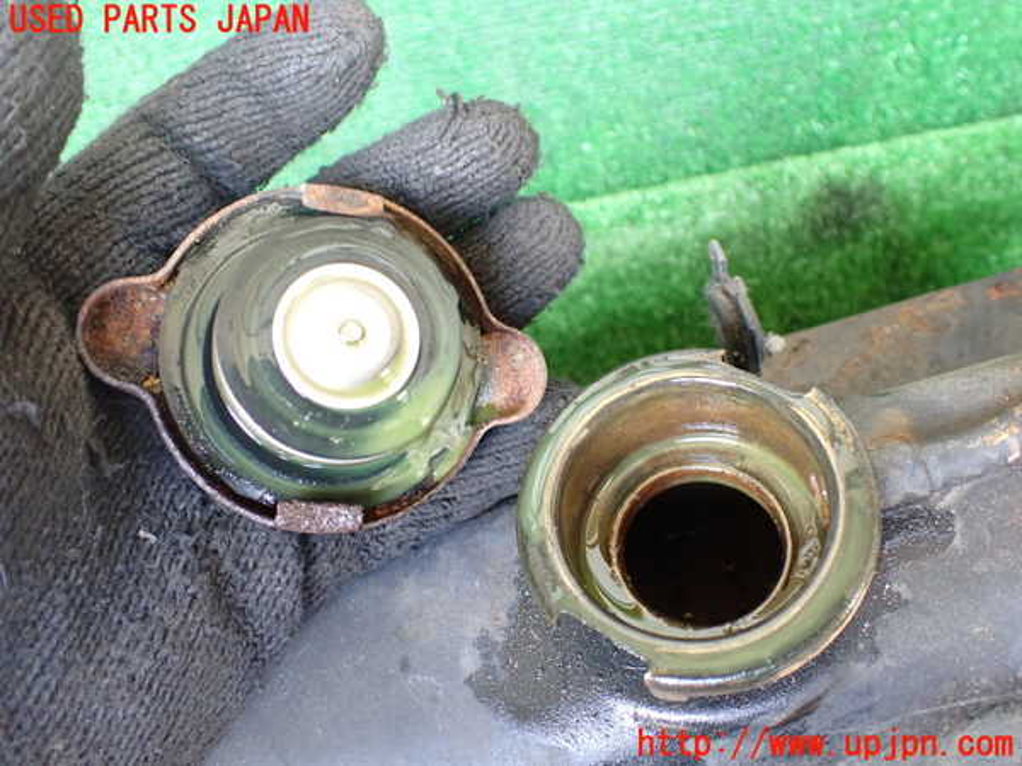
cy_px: 383
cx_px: 511
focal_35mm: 30
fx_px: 886
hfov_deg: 60.0
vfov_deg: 46.8
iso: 800
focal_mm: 5.4
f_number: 2.3
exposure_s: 1/50
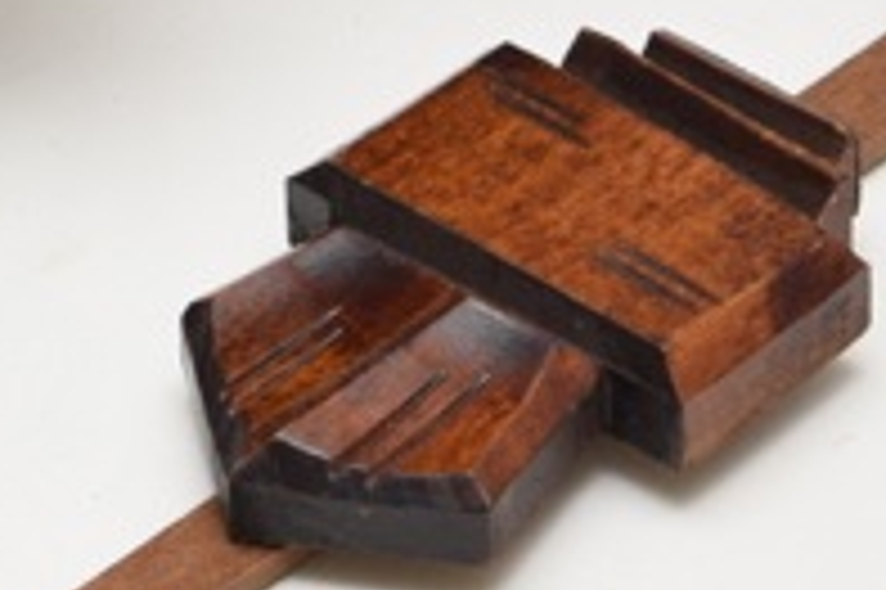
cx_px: -373
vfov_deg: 3.3
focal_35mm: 419
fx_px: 10292
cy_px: -214
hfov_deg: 4.9
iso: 800
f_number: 5.6
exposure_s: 1/100
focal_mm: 55
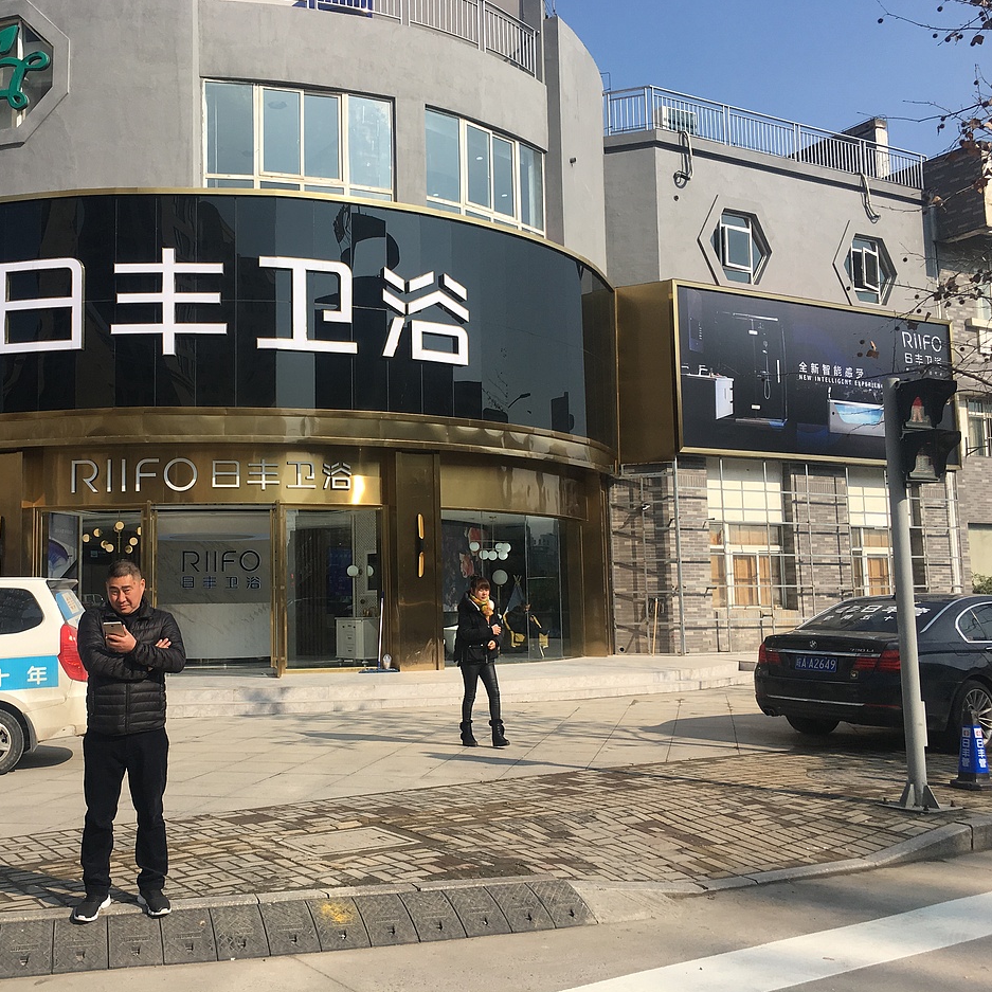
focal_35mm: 35
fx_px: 1135
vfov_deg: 47.2
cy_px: 489
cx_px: 338
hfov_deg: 46.5
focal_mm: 4.15
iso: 25
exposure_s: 1/1637
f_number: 2.2
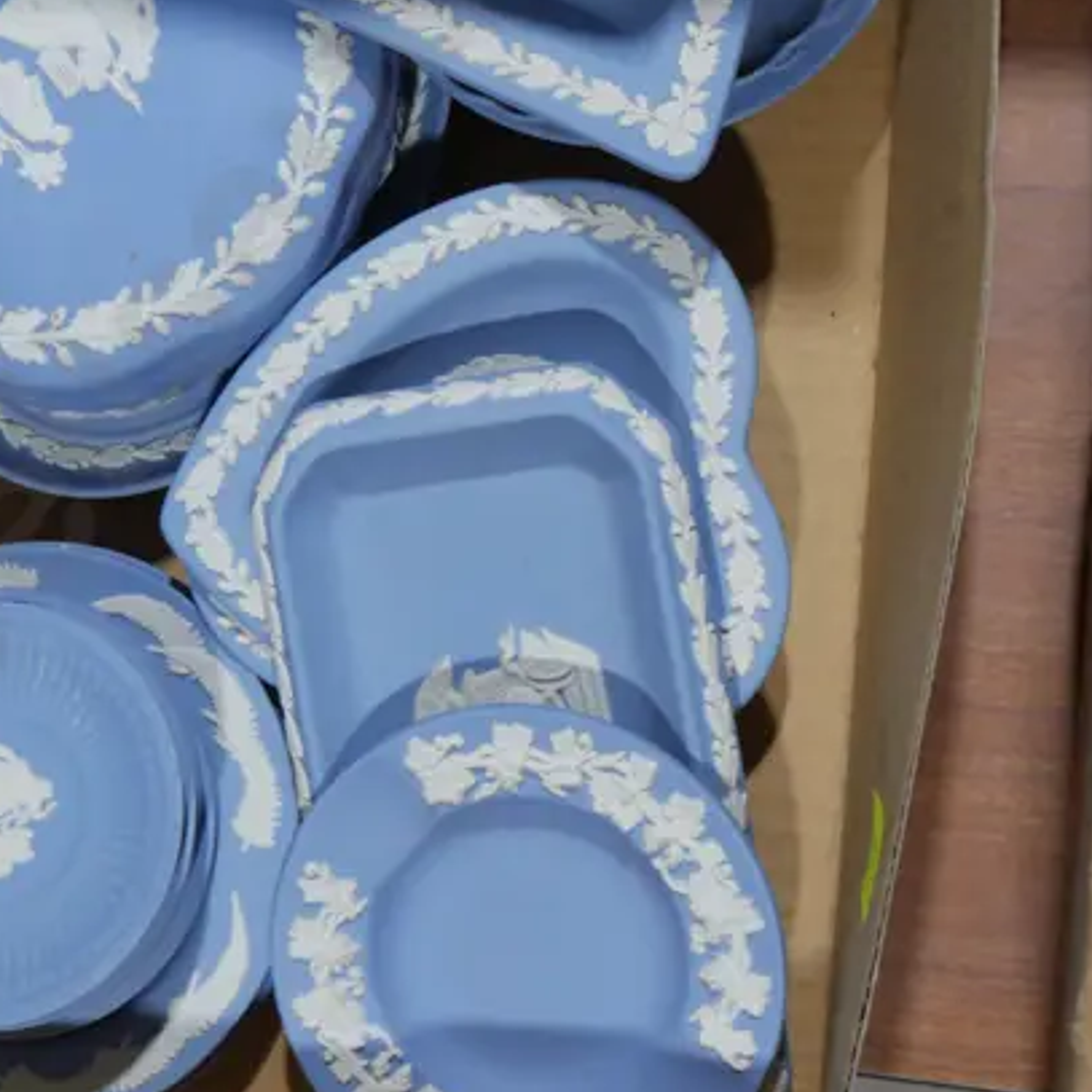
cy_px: 97
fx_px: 3176
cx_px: 347
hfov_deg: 19.4
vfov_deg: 19.1
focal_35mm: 89
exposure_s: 1/60
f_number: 4.4
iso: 200
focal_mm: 20
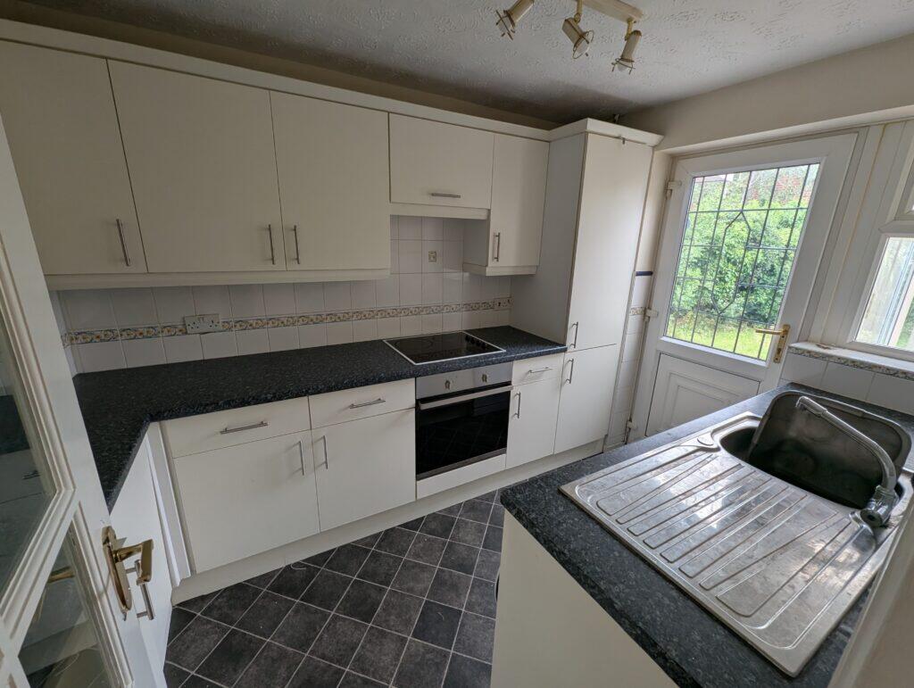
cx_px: 457
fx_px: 344
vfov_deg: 90.1
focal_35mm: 13
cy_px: 344
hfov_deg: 106.1
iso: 82
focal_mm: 1.95
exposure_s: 1/97.8
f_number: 2.2
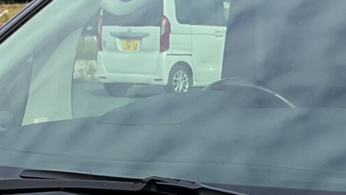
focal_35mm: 161
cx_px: 246
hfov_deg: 13.3
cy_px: 411
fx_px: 1478
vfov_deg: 7.2
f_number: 1.8
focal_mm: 3
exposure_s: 1/842
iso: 16
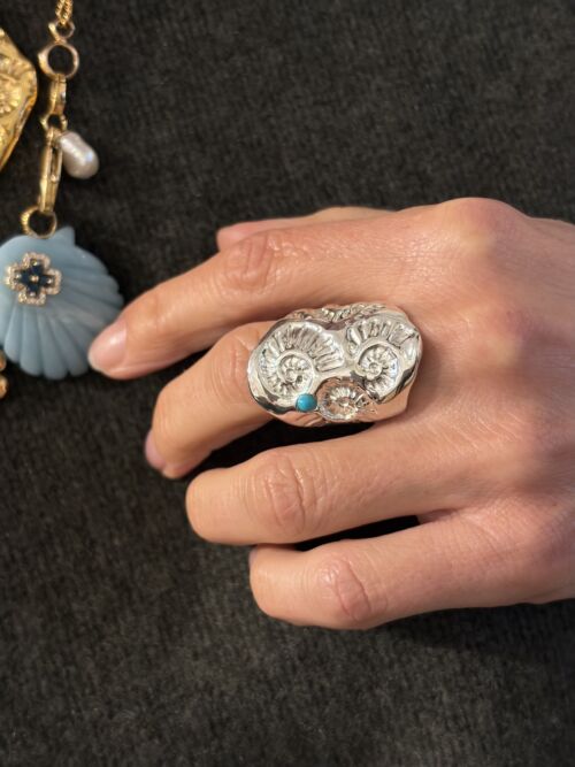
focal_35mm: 52
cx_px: 288
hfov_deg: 28.0
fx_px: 1152
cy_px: 384
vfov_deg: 36.8
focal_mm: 5.96
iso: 80
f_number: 1.6
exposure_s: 1/50
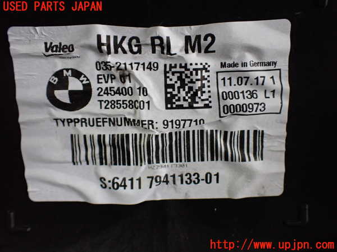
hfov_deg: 60.0
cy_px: 126
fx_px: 292
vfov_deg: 46.8
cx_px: 168
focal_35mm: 30
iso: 500
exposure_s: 1/125
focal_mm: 5.4
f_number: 2.3
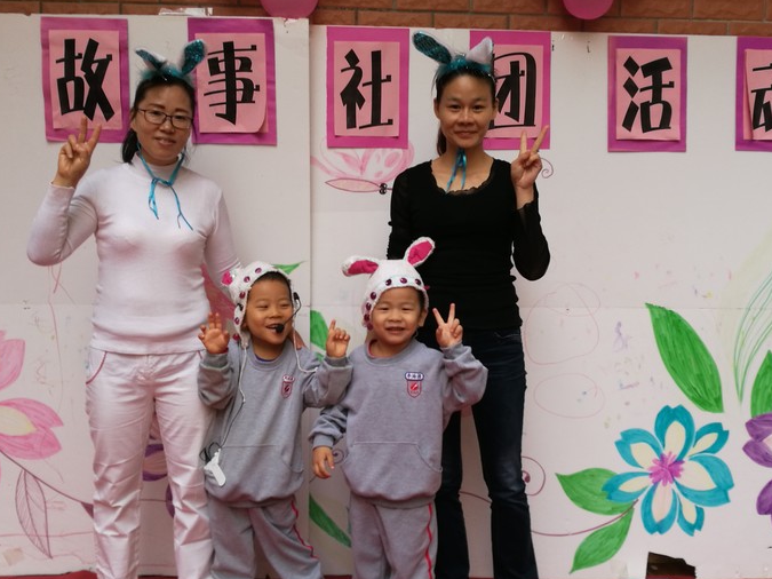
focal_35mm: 30
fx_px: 669
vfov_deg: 46.8
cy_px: 291
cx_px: 382
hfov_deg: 60.0
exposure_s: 1/60
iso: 50
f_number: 2.2
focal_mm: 4.5
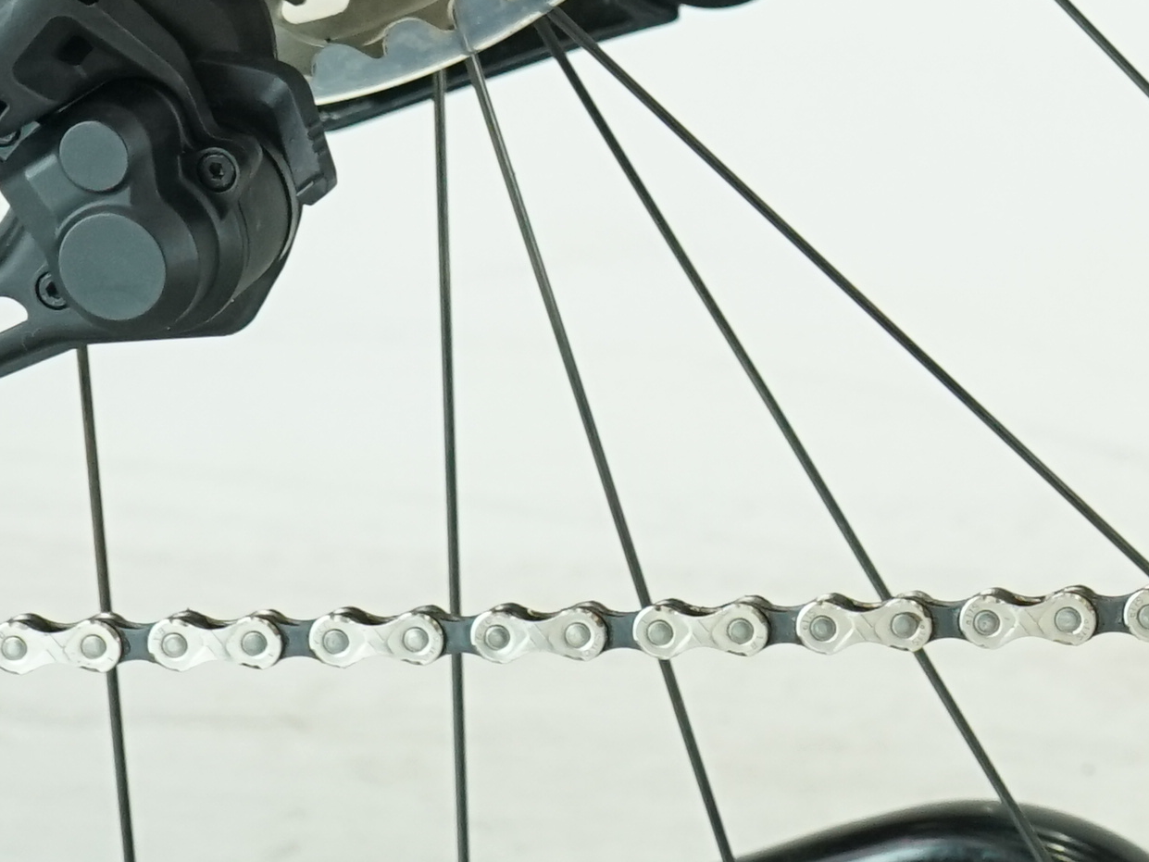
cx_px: 2109
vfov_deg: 8.6
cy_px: -94
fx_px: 5710
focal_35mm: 172
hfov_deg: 10.7
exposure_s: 1/200
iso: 1600
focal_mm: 37
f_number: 5.6
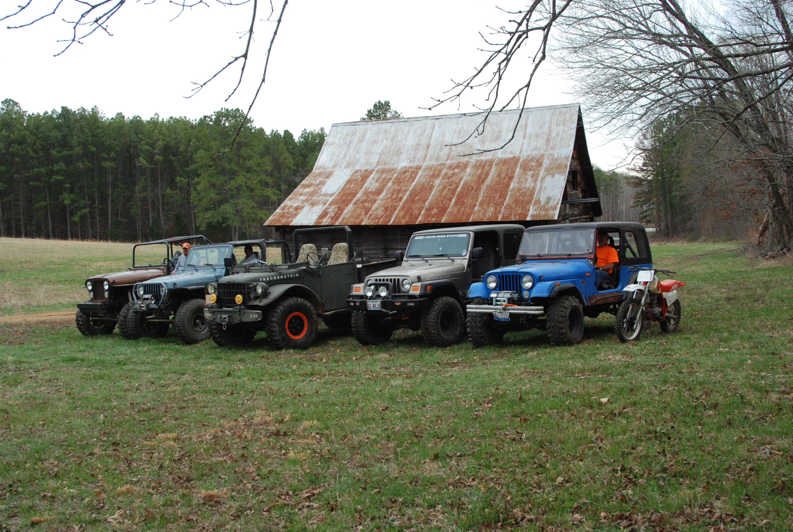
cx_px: 396
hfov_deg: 46.3
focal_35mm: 42
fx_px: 927
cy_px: 266
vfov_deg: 32.0
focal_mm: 28
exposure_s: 1/320
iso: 800
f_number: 9
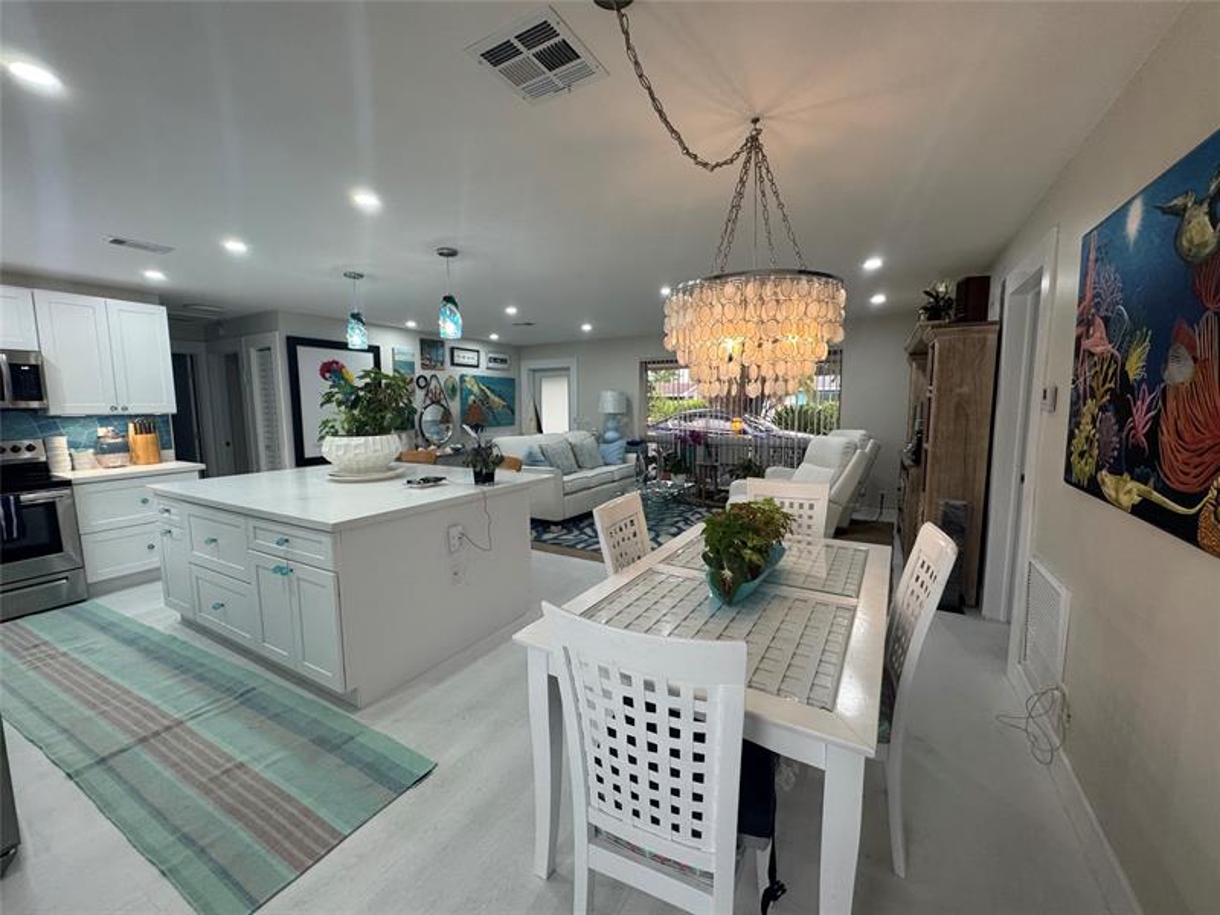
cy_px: 458
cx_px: 610
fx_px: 493
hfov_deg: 102.1
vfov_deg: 85.7
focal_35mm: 14
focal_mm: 2.22
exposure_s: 1/120
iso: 160
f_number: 2.2
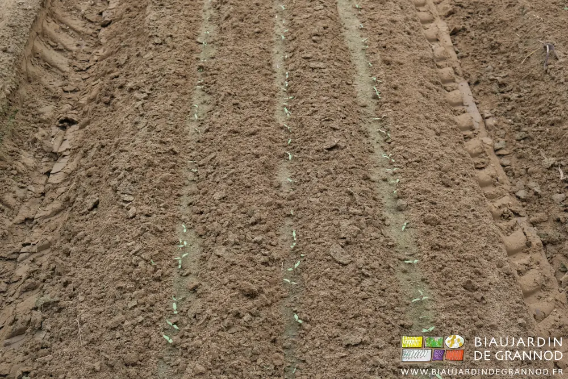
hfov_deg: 40.3
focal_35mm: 49
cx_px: 284
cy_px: 190
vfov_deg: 27.5
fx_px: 773
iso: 160
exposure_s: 1/200
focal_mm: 32.9
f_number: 5.6
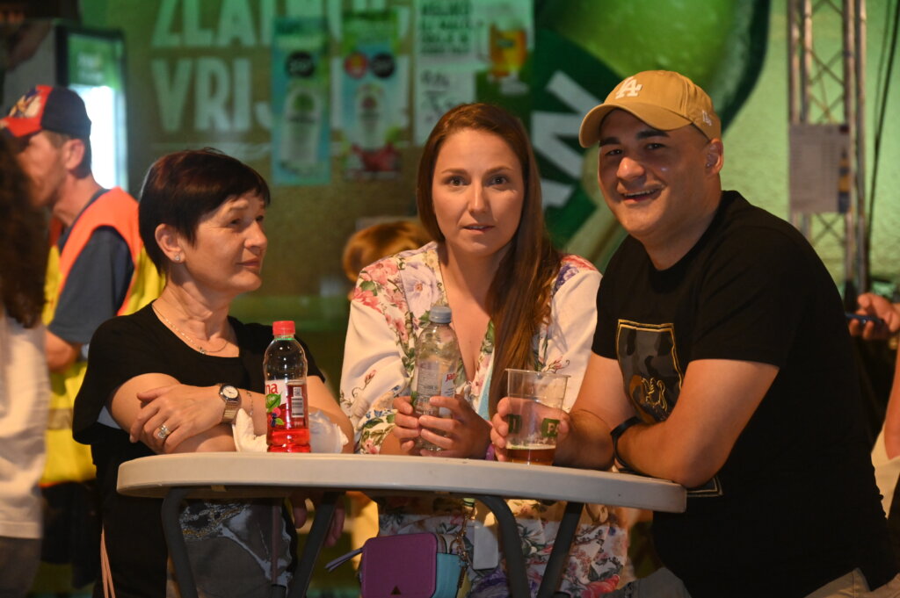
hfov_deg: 14.7
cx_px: 450
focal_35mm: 140
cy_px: 299
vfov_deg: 9.8
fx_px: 3497
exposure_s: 1/60
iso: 6400
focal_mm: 140
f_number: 6.3
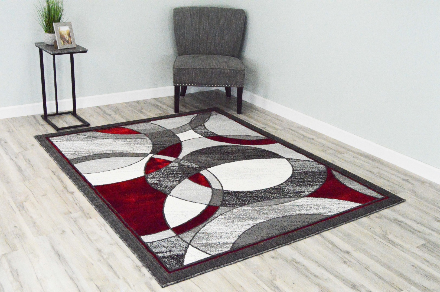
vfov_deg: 39.9
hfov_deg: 57.3
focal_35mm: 33
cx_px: 220
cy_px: 146
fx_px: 403
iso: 6400
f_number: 6.3
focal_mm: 22
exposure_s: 1/160
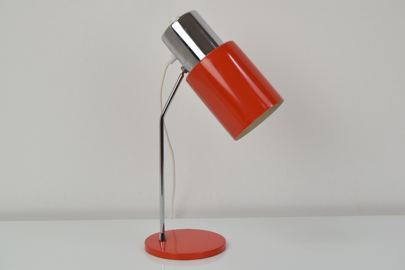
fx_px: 760
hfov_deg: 29.8
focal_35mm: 68
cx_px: 202
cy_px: 135
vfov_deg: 20.2
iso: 1600
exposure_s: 1/400
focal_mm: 45
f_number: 10
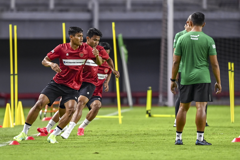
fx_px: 2666
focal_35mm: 400
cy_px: 80
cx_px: 120
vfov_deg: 3.4
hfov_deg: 5.2
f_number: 2.8
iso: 1000
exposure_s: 1/500
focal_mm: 400
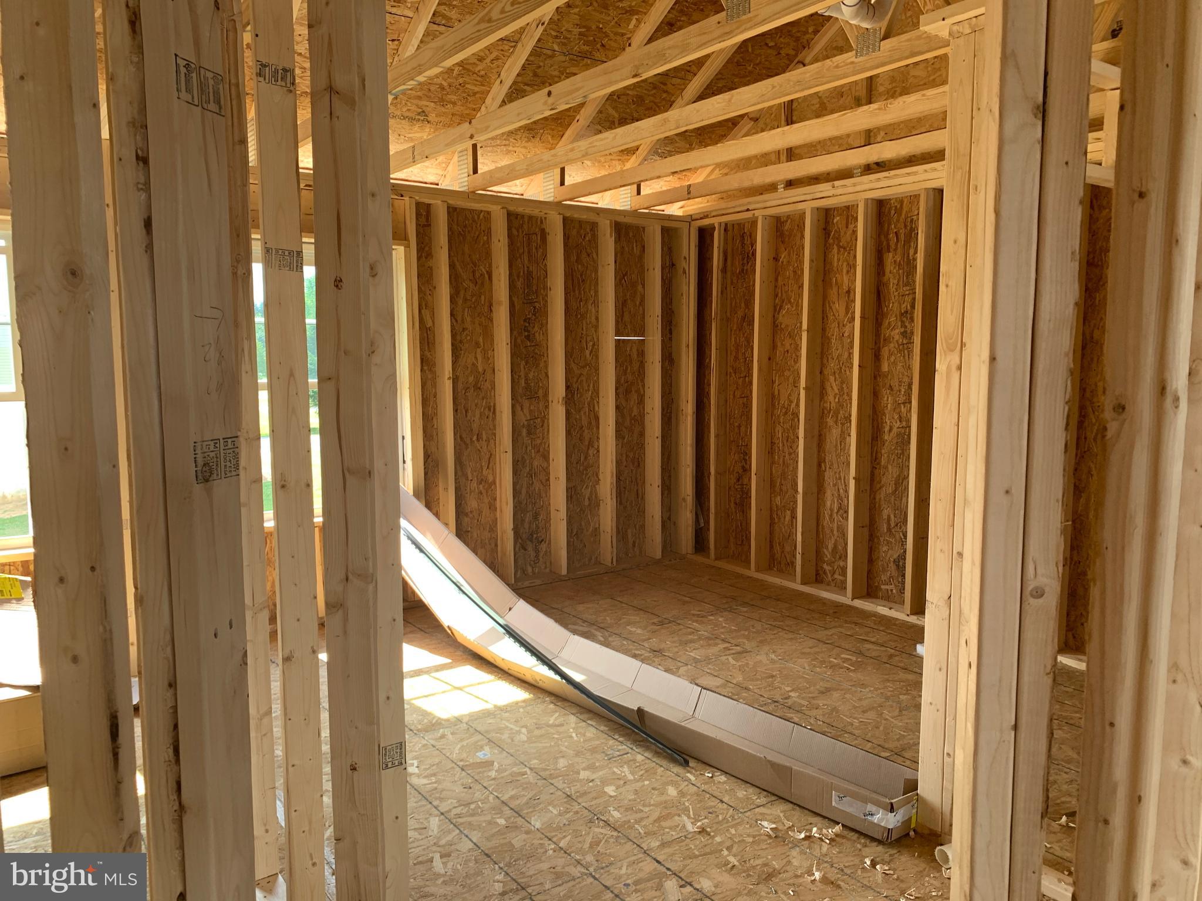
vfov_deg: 53.1
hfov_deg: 67.3
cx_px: 601
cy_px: 450
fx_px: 903
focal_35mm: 26
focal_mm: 4.25
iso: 64
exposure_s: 1/121
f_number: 1.8
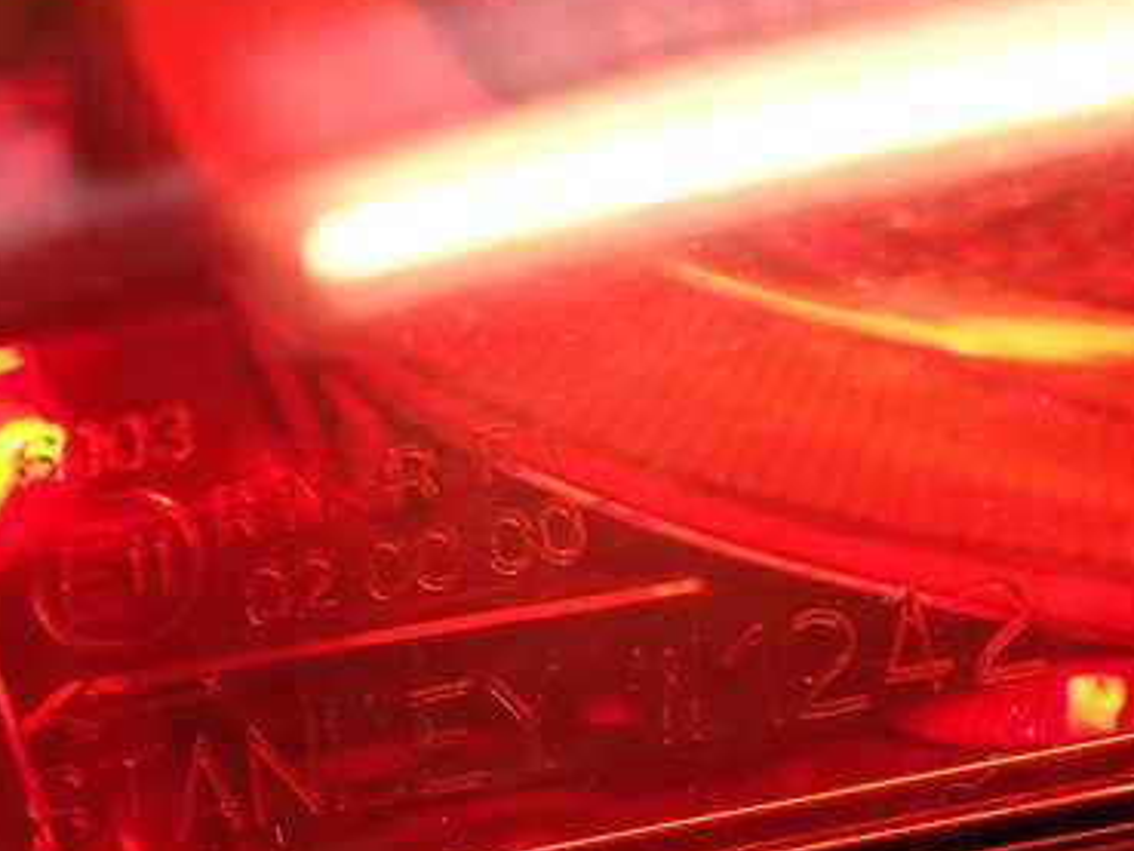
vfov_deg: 27.8
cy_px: 599
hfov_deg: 36.7
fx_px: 1704
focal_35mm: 52
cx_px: 455
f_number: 2.4
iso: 250
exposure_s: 1/30
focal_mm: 5.79
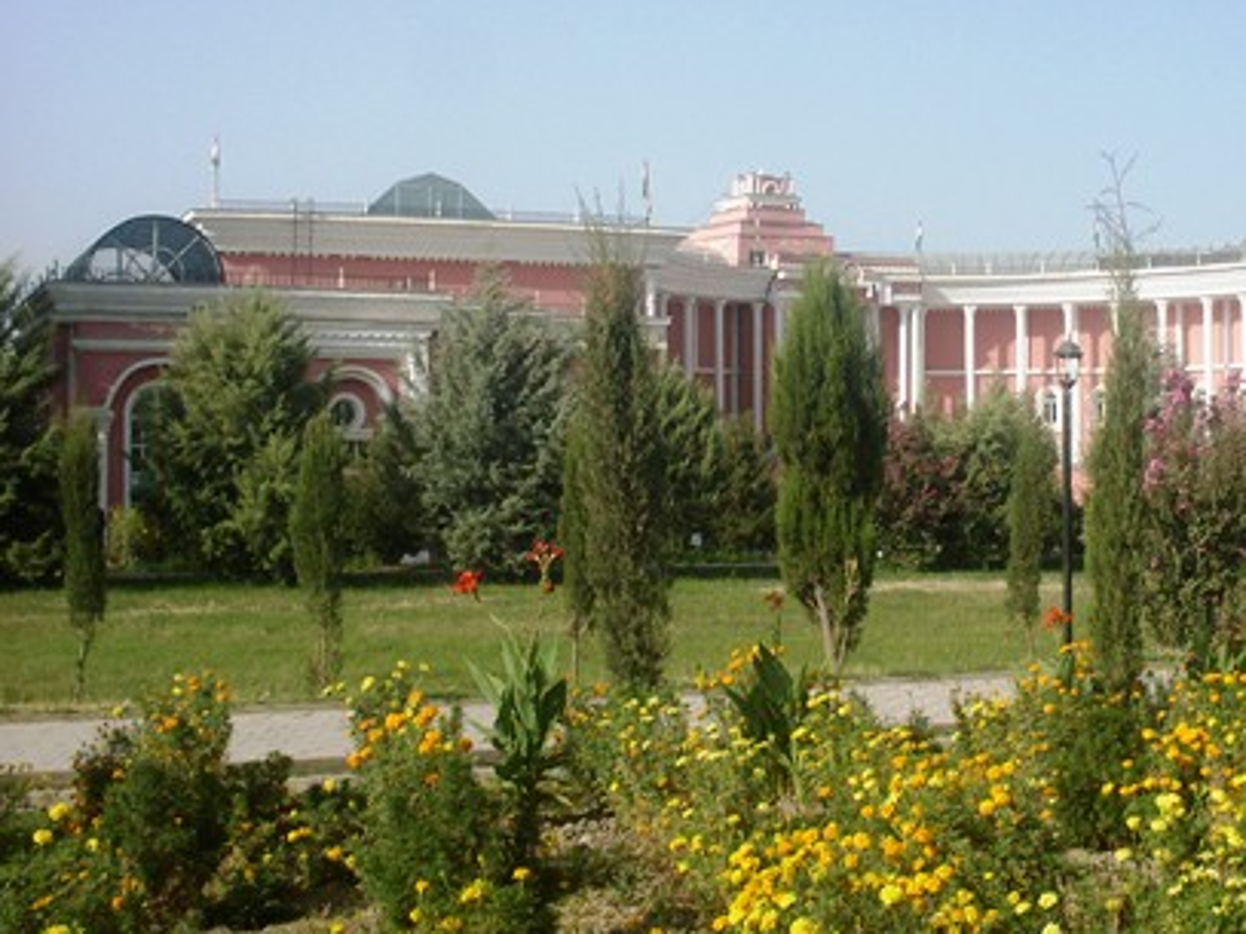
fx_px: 2015
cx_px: 845
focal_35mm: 56
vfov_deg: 26.0
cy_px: 361
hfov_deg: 34.0
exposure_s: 1/250
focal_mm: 6.3
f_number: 8.4
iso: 80
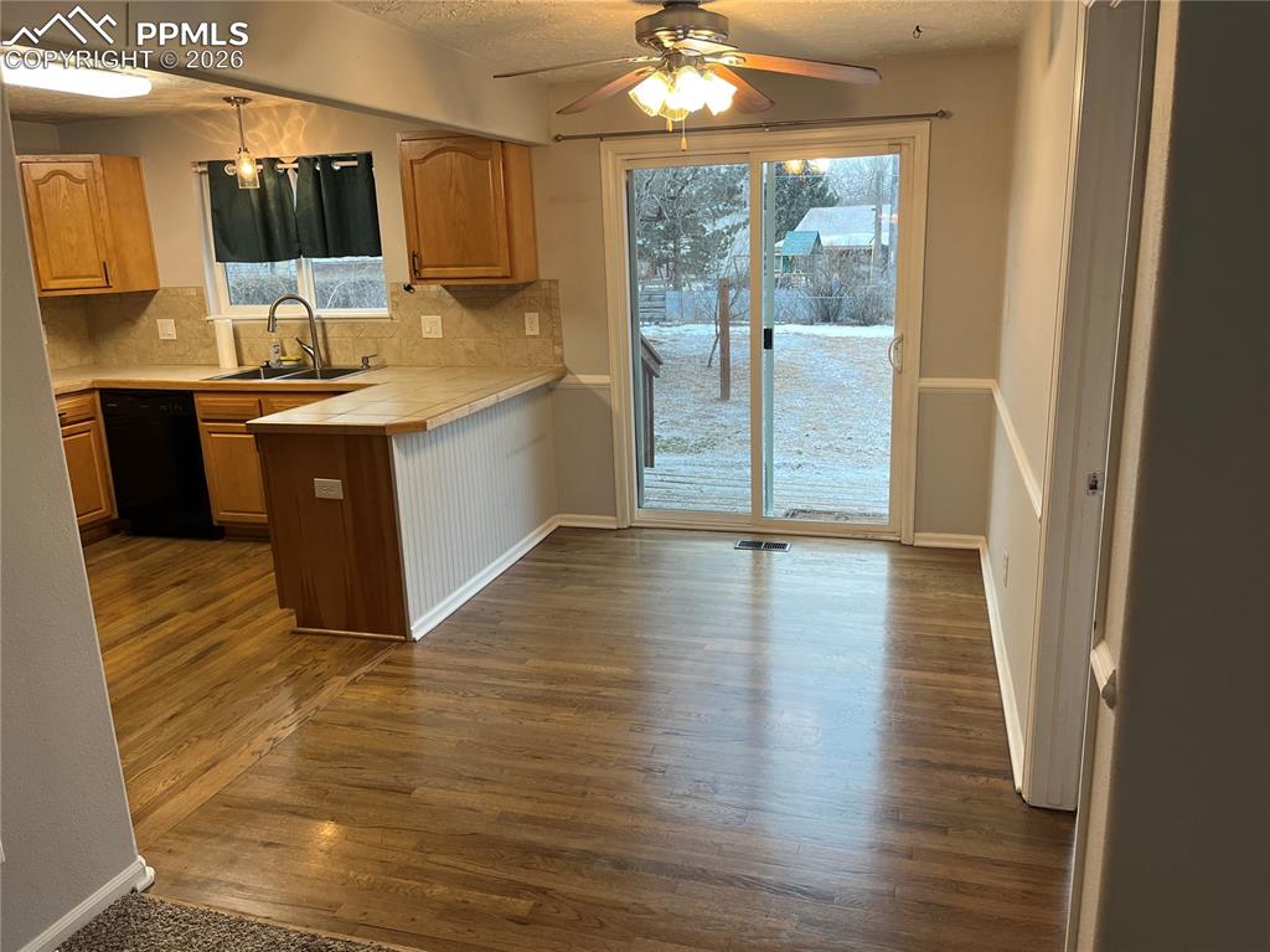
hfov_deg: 67.3
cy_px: 476
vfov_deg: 53.0
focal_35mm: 26
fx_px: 953
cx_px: 635
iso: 125
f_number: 1.6
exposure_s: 1/120
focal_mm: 5.1
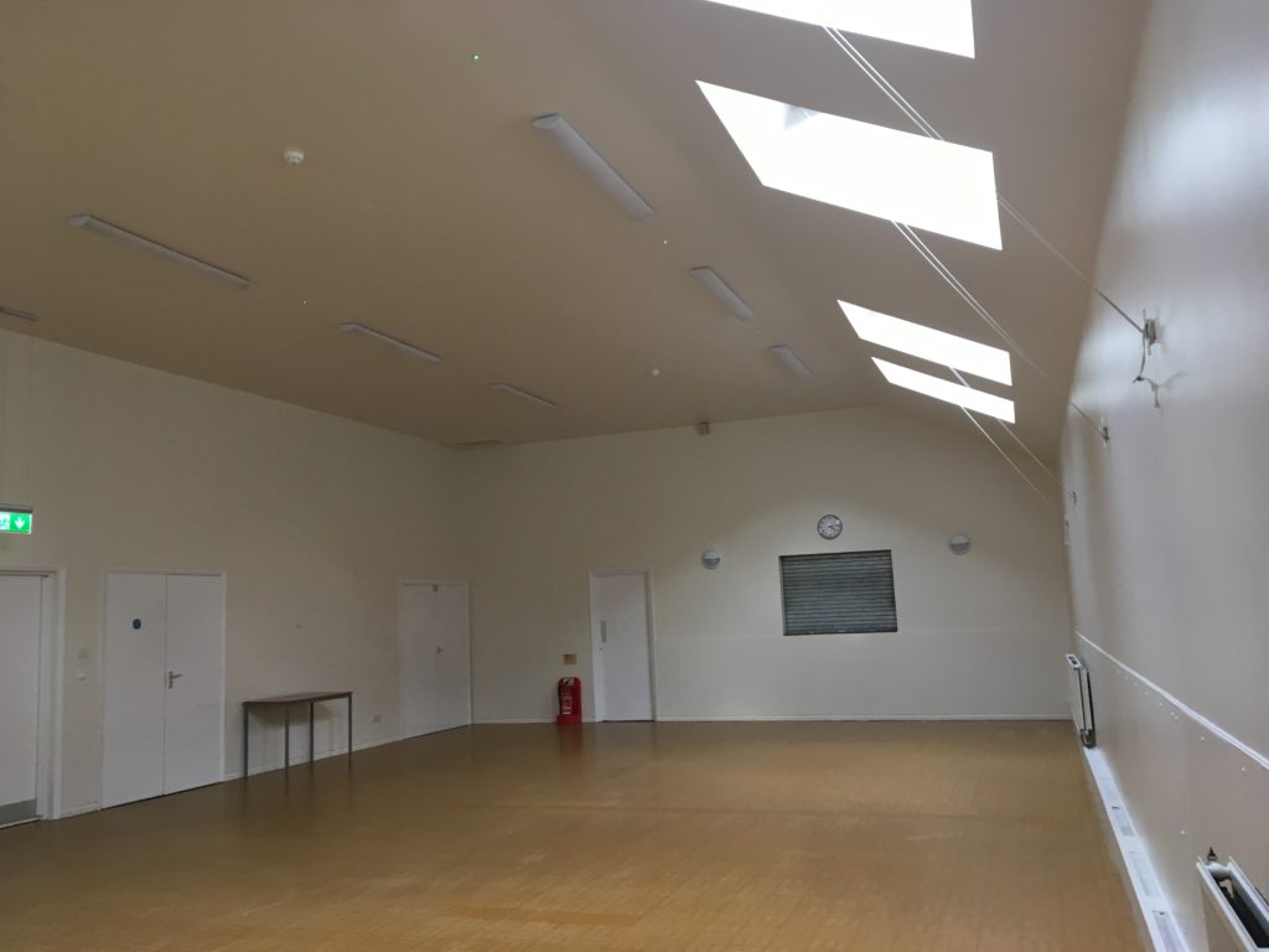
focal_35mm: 29
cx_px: 634
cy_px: 476
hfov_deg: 61.7
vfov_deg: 48.2
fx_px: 1063
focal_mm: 4.15
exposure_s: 1/33
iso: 50
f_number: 2.2
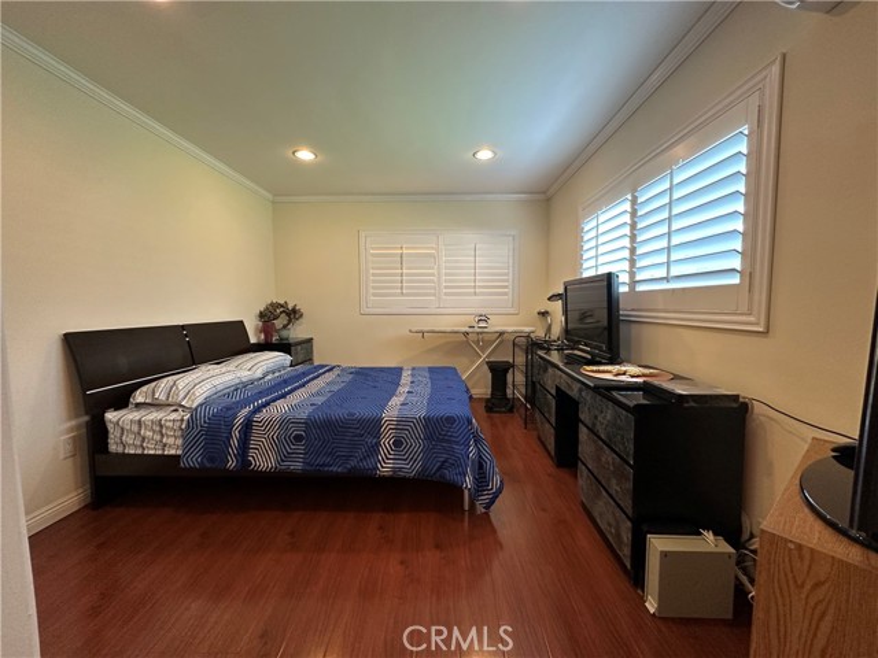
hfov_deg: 102.1
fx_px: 355
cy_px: 329
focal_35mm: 14
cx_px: 439
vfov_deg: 85.7
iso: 320
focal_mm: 2.22
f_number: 2.2
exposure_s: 1/60
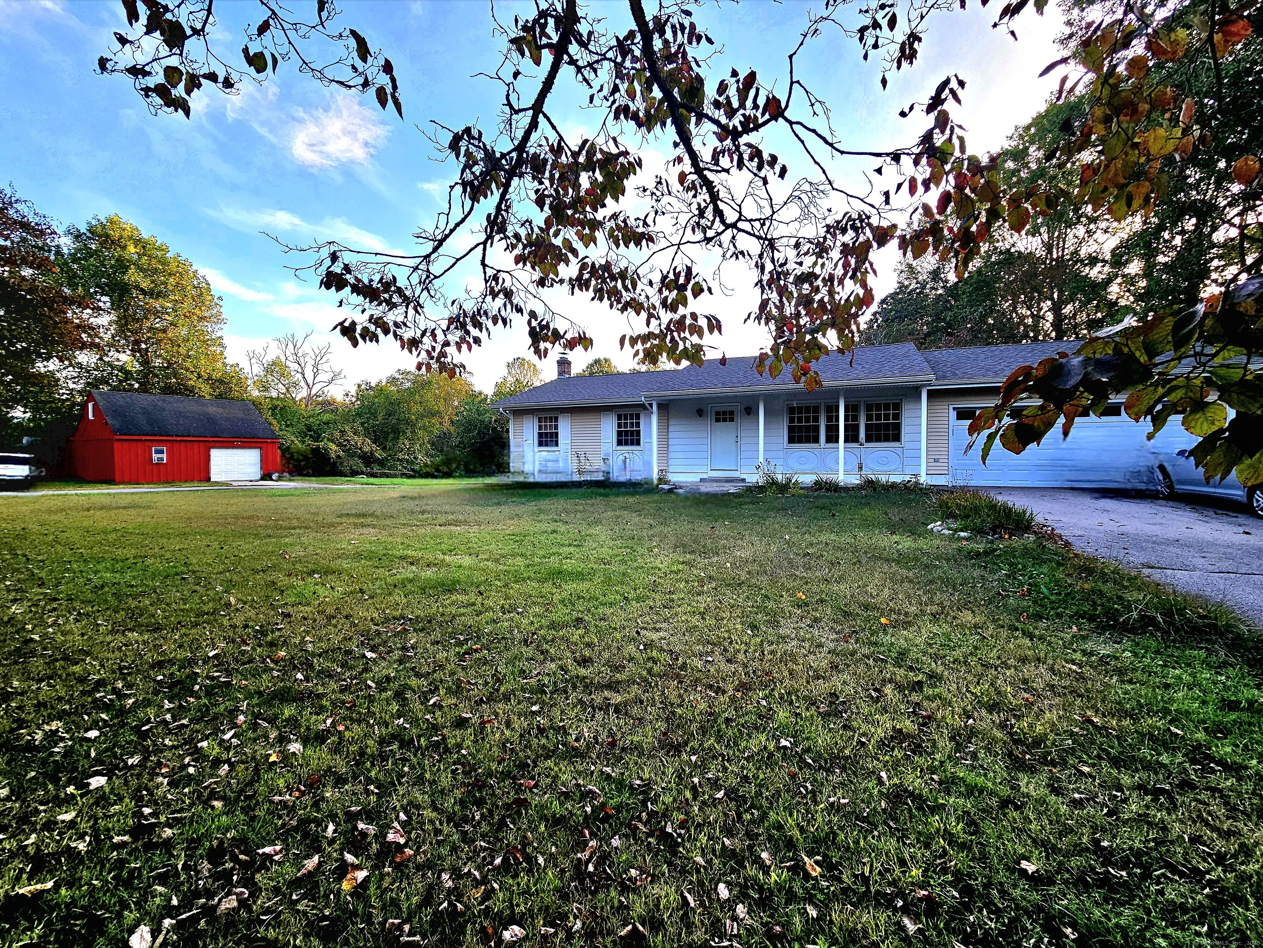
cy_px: 474
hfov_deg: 106.2
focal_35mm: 13
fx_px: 474
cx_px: 632
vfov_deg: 89.9
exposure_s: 1/250
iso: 50
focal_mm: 2.2
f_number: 2.2
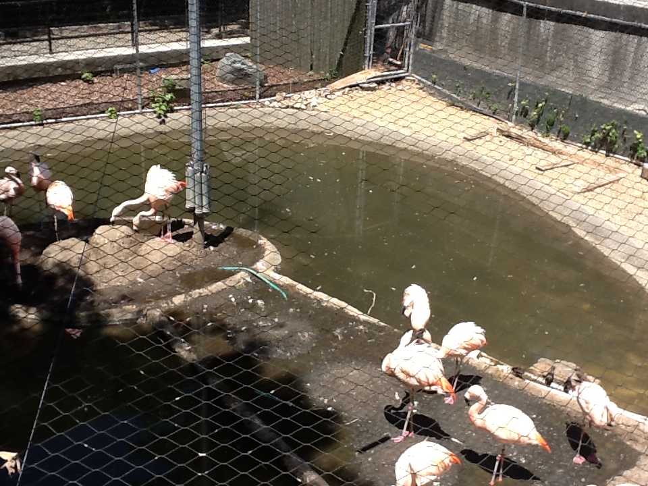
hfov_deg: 56.8
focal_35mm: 32
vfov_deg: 44.2
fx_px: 599
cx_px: 324
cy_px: 243
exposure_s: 1/764
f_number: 2.4
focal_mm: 2.03
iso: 80
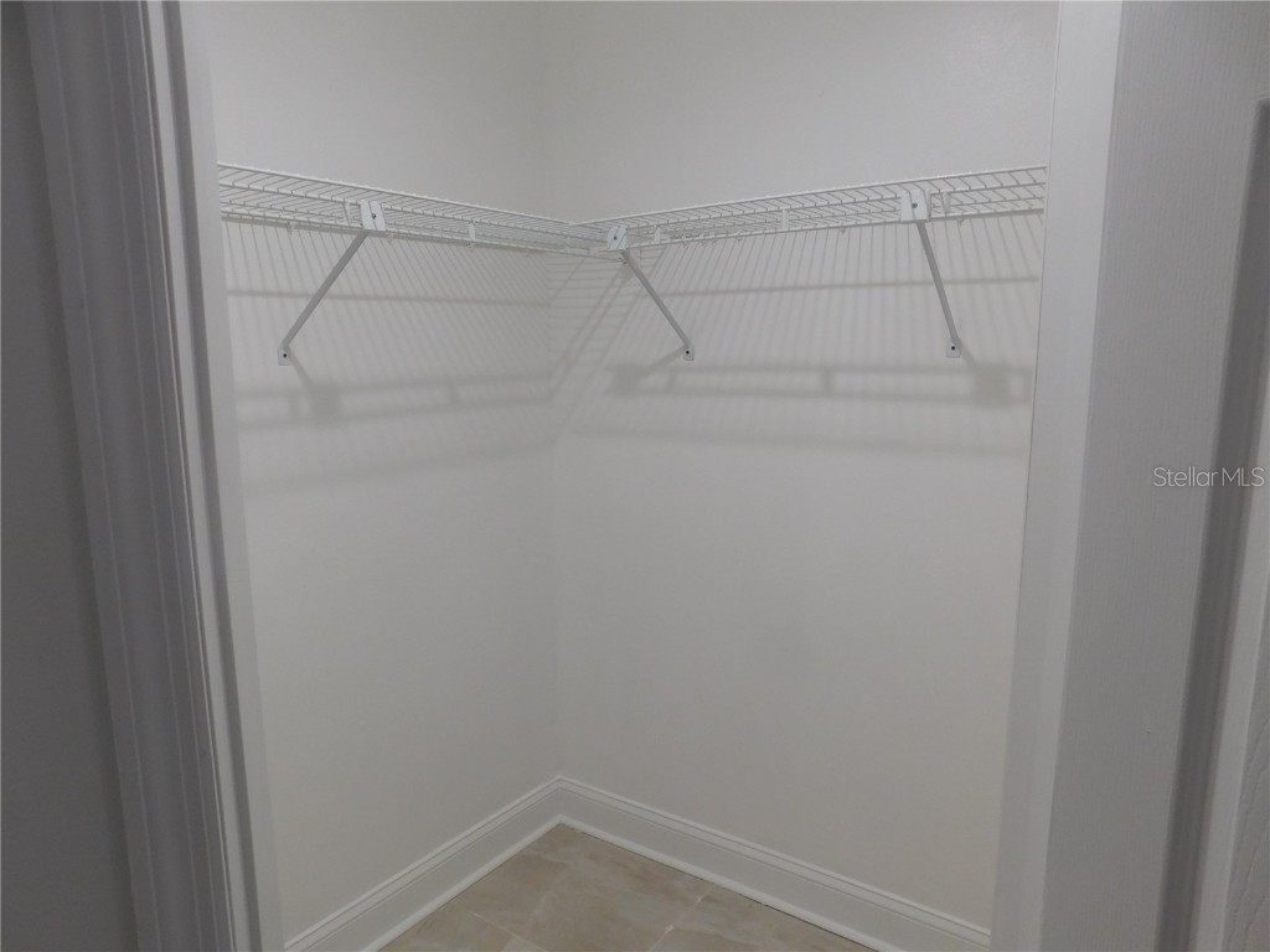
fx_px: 844
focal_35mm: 23
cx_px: 635
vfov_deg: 58.9
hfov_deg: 73.9
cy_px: 476
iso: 125
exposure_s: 1/30
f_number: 3
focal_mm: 4
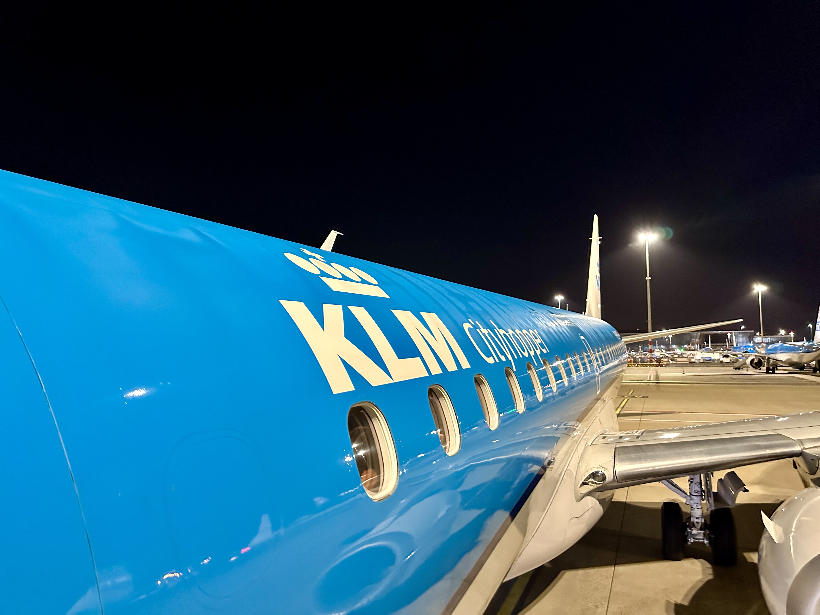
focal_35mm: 24
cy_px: 308
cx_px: 410
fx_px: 569
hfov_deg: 71.6
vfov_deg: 56.8
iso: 1000
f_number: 1.78
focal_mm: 6.86
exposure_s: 1/38
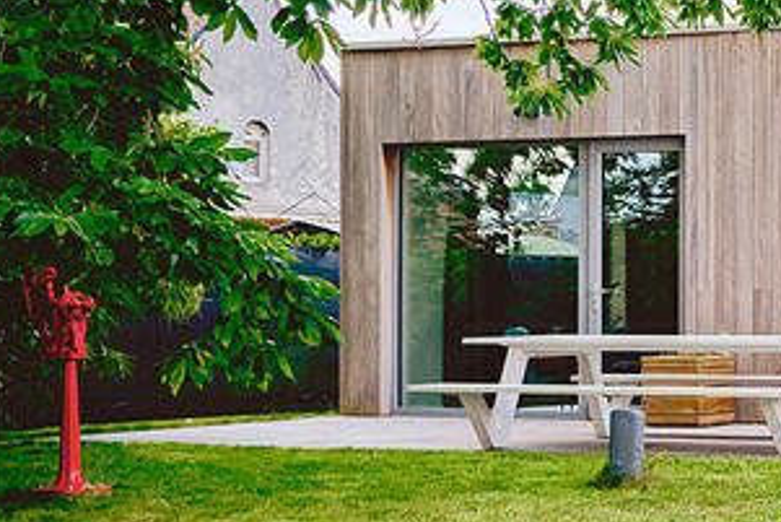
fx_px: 2214
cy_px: 274
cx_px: 1295
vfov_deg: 13.4
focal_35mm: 102
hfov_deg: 17.3
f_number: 8
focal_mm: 30
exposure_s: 1/160
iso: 200
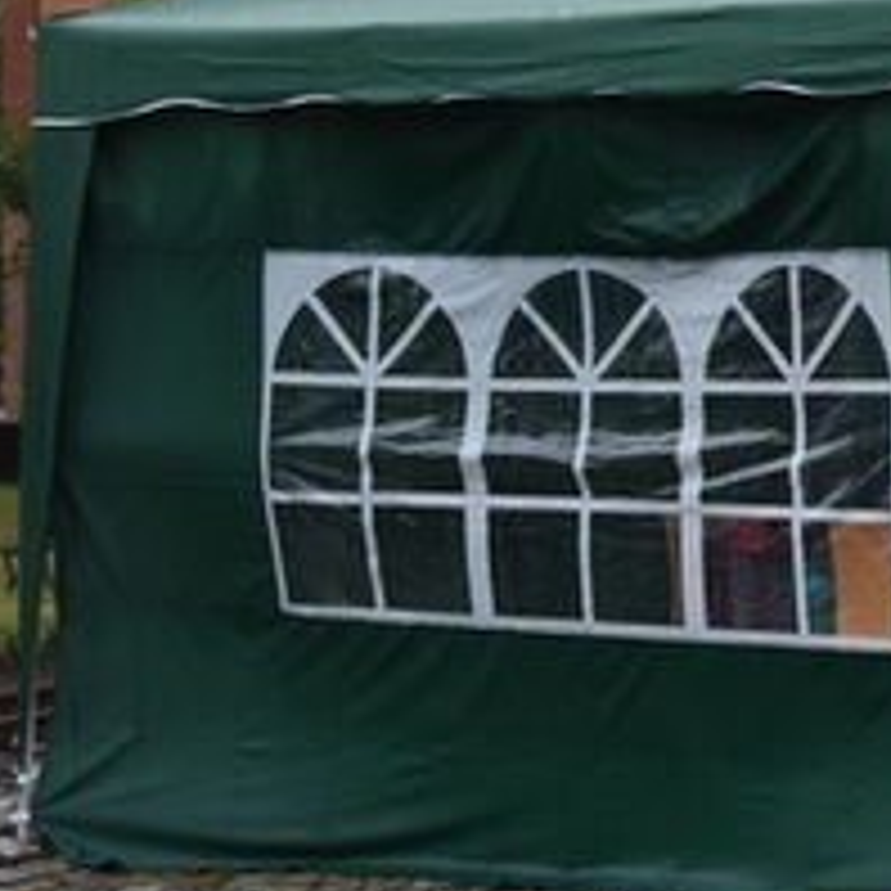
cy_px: 326
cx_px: 1588
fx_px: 3291
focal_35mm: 113
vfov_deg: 15.4
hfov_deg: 13.8
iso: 110
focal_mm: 24
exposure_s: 1/160
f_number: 7.1
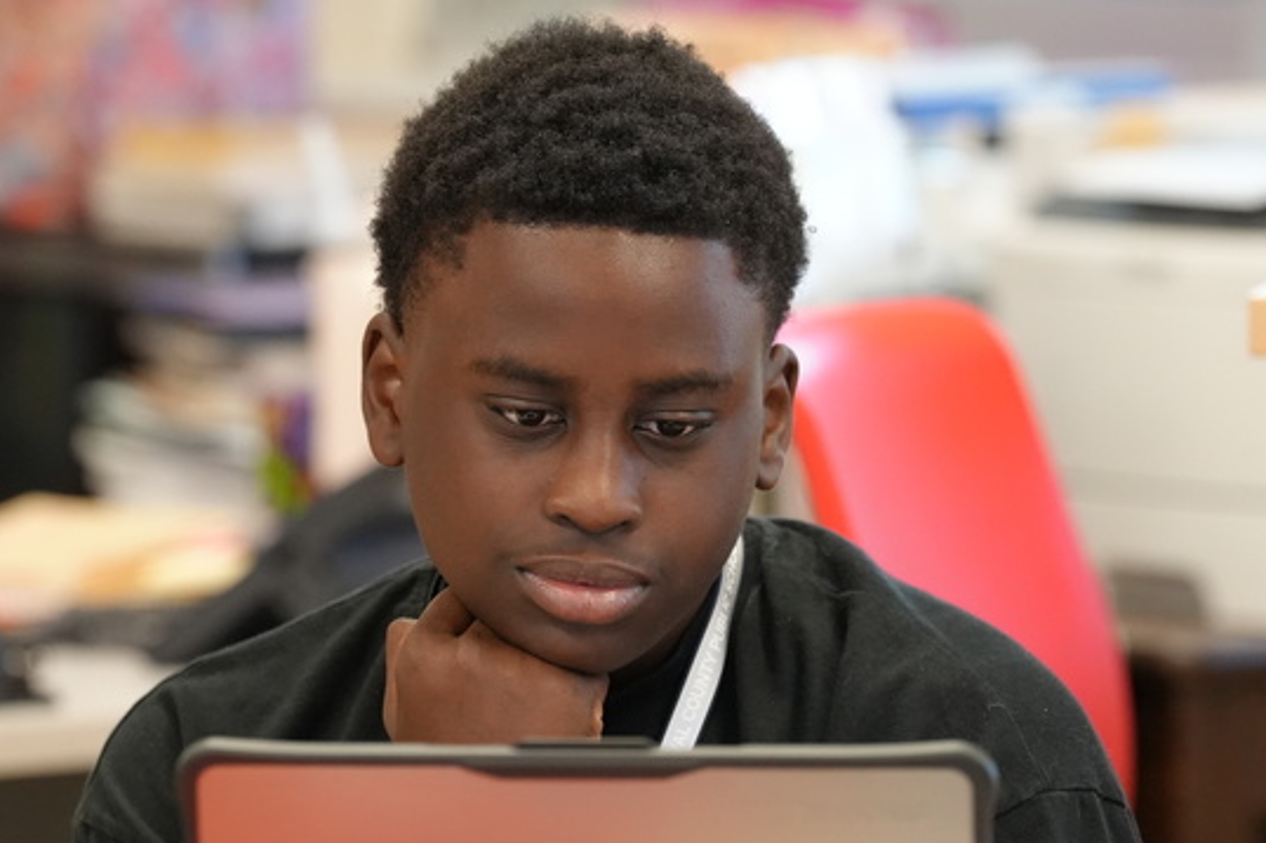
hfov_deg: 5.4
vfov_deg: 3.6
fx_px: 13390
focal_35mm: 381
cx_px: 624
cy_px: 644
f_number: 4
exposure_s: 1/200
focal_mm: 200
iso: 4000
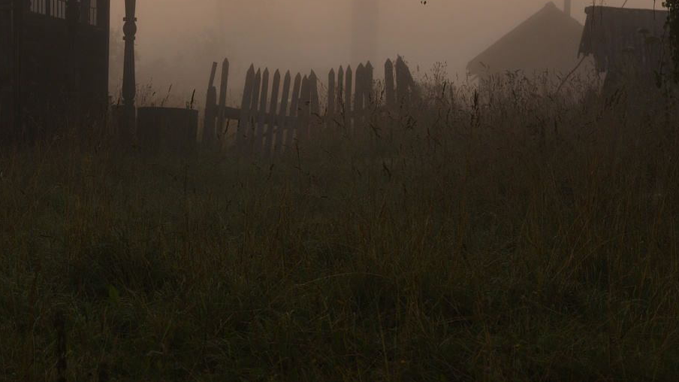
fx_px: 2484
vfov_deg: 8.7
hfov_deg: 15.5
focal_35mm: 138
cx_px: 246
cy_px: 34
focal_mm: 85
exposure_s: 1/250
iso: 400
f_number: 6.3
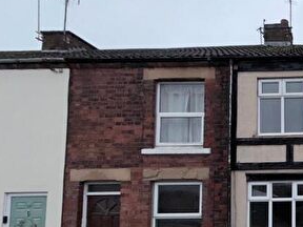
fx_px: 298
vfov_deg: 40.0
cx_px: 364
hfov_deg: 39.1
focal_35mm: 34
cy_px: 184
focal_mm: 2.22
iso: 50
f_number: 2.2
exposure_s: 1/121
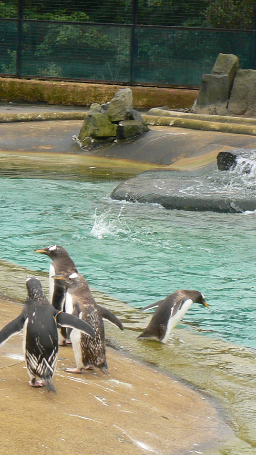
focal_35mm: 157
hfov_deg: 7.7
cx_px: 87
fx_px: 1895
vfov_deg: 13.7
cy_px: 214
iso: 80
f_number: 5.6
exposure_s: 1/200
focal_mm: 14.3
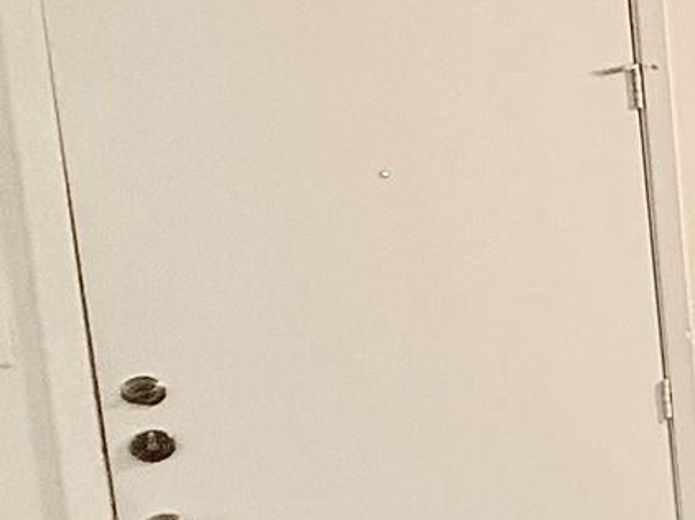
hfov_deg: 16.1
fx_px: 1364
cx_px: 1594
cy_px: 319
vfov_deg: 21.6
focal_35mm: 68
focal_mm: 2.22
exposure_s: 1/60
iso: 200
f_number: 2.2
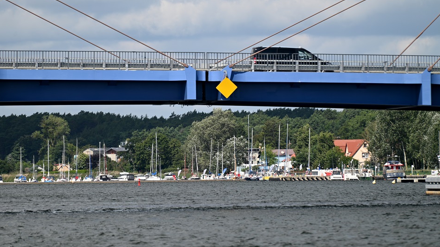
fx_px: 3688
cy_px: 114
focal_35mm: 316
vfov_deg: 3.8
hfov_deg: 6.8
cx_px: 220
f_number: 5.6
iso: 100
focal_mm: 300
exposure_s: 1/500
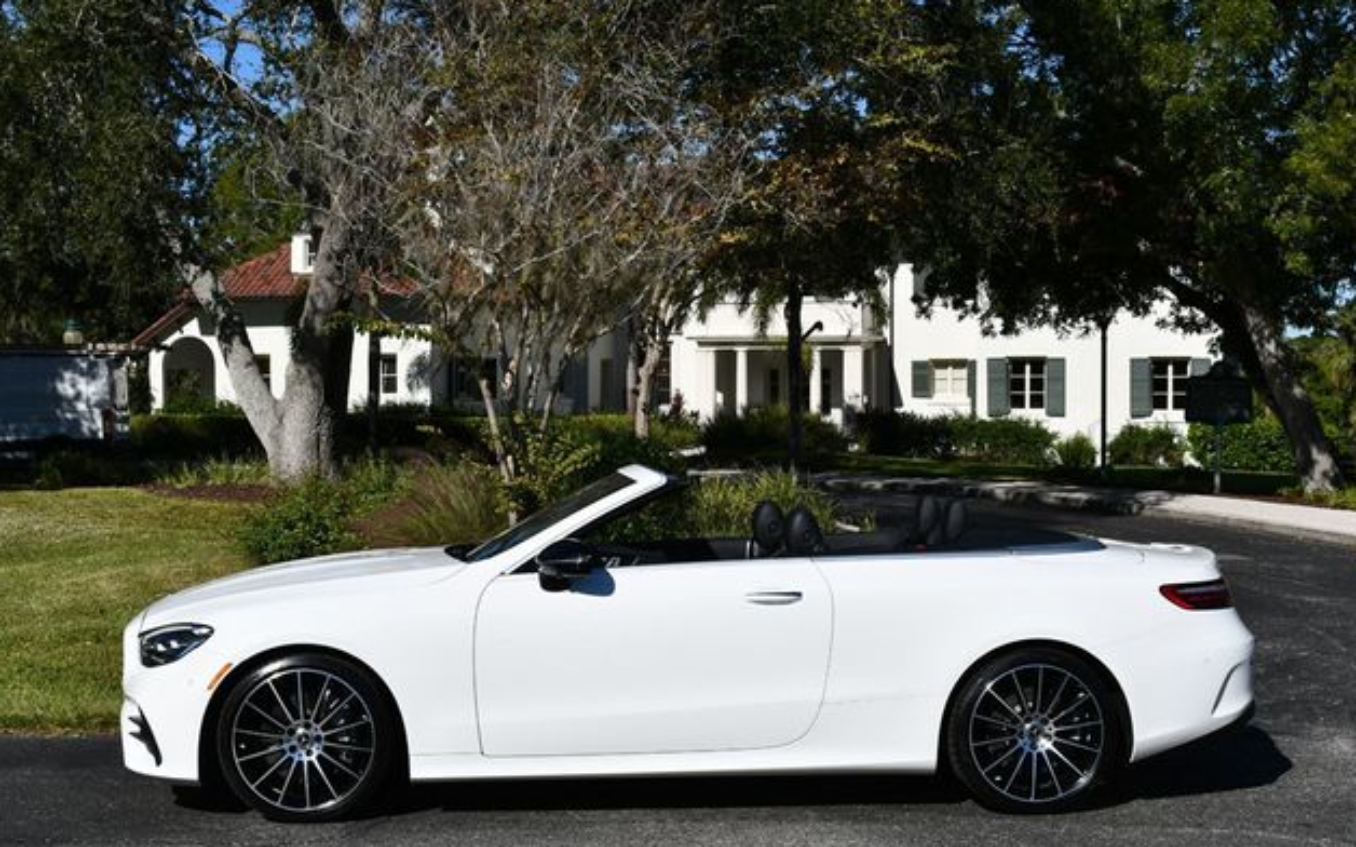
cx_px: 684
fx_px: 1921
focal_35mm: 52
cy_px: 454
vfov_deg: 24.8
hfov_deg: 38.9
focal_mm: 25
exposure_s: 1/400
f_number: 10
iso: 100
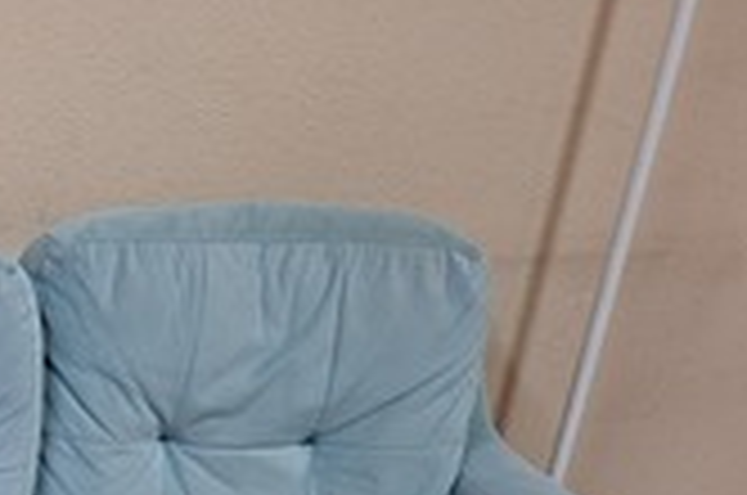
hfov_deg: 26.2
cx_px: -214
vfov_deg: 19.0
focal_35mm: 66
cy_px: 650
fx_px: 1367
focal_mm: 5.54
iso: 320
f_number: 1.8
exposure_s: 1/24
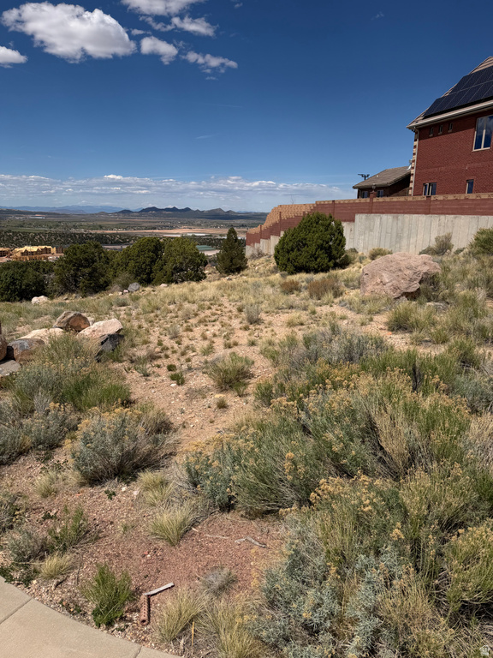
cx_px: 246
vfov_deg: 71.6
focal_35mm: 24
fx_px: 456
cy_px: 329
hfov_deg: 56.8
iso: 80
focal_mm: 6.76
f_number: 1.78
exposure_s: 1/9091
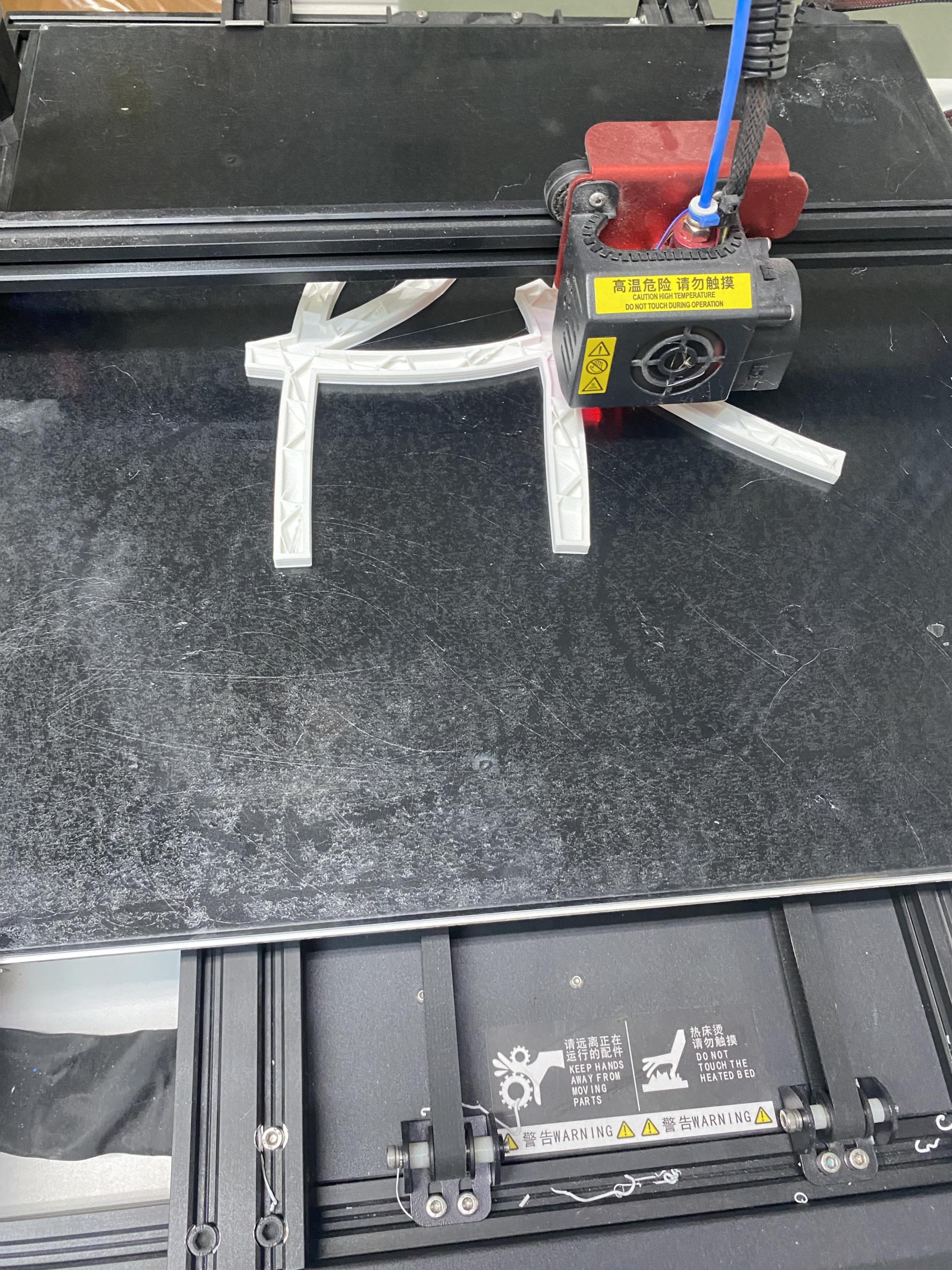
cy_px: 635
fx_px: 953
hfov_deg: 53.1
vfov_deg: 67.3
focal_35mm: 26
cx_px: 476
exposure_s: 1/50
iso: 320
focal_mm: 4.25
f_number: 1.8
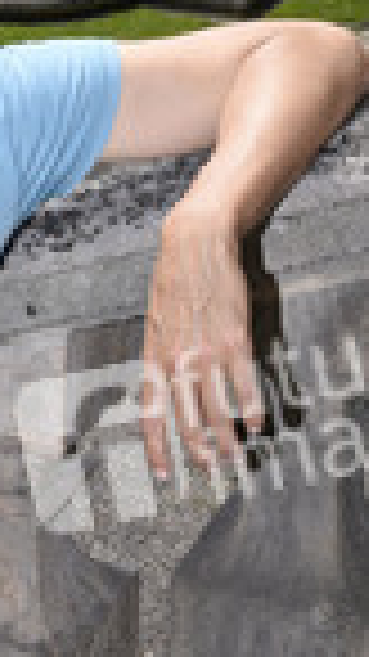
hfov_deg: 12.6
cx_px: -162
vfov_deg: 23.0
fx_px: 1602
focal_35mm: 92
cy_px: 202
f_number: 11
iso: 320
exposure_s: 1/160
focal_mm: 32
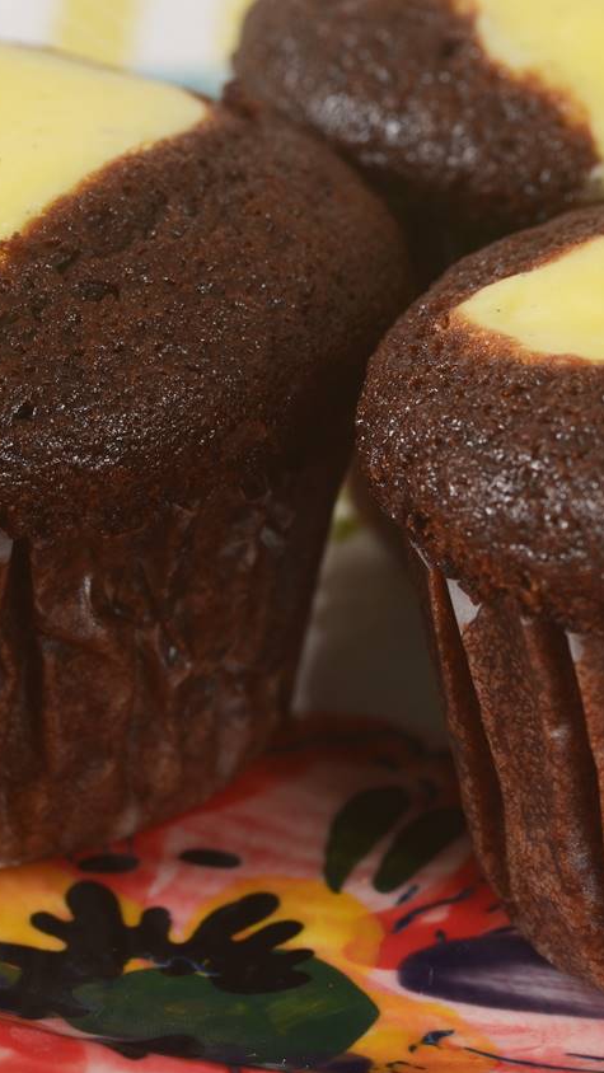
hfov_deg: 4.9
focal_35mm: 250
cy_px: 538
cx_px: 530
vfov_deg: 8.6
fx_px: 7109
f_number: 8
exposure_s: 1/100
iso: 100
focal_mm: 105
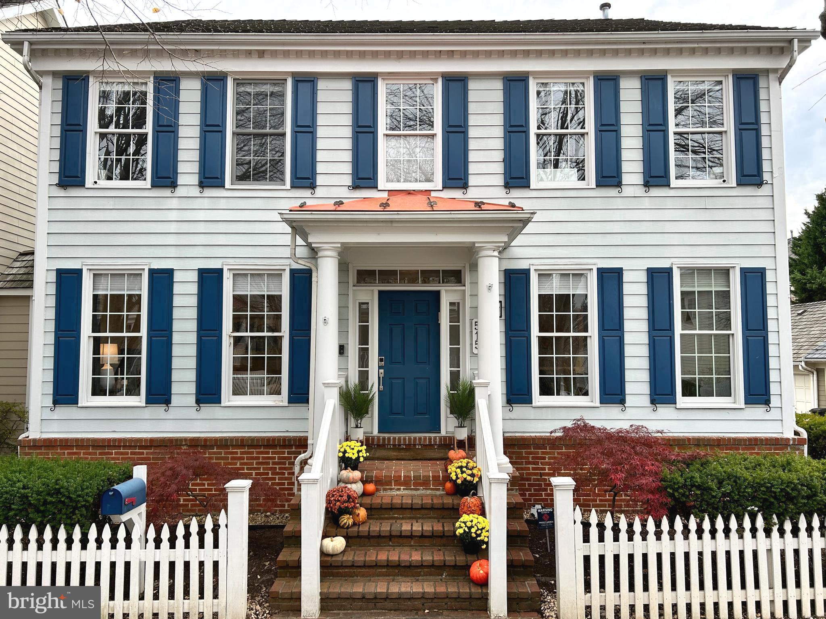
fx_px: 620
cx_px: 413
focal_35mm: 26
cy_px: 310
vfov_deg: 53.1
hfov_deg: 67.3
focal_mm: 5.7
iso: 50
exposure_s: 1/361
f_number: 1.5
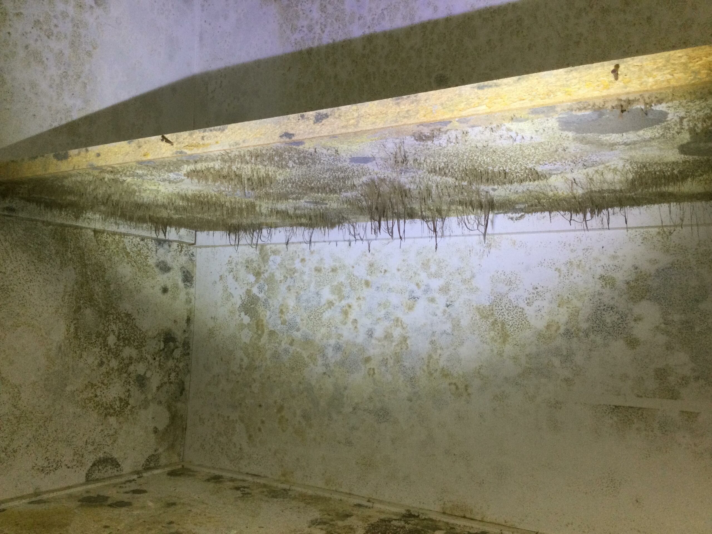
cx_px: 356
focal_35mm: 31
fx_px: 638
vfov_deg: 45.4
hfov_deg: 58.4
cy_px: 267
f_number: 2.4
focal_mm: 3.3
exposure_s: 1/30
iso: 32
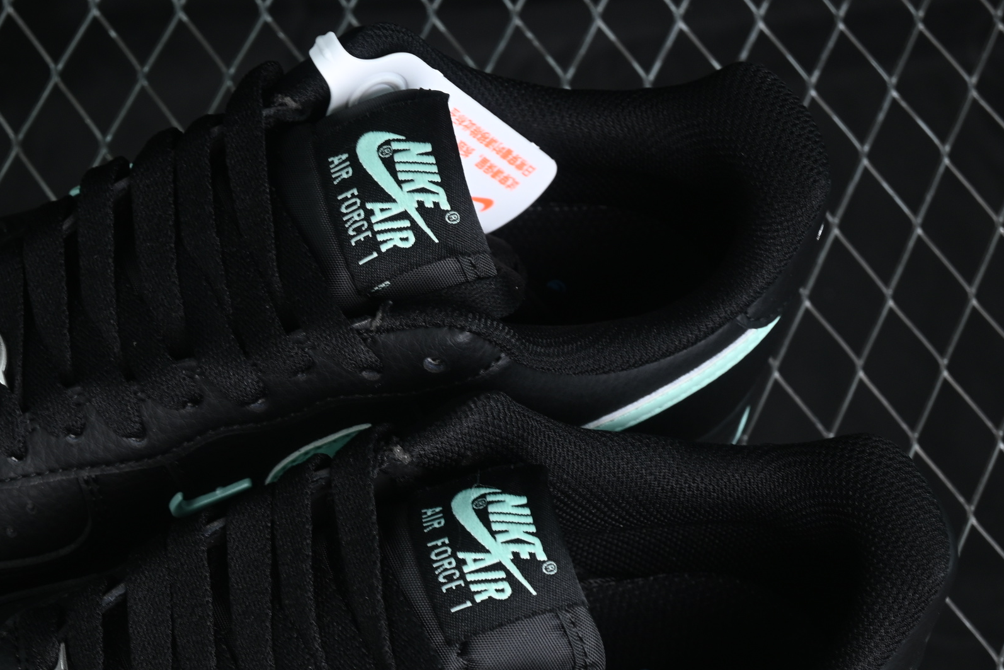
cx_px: 270
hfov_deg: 15.6
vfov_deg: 10.4
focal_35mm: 131
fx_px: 3654
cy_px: 573
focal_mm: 50
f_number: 6.3
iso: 160
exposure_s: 1/25
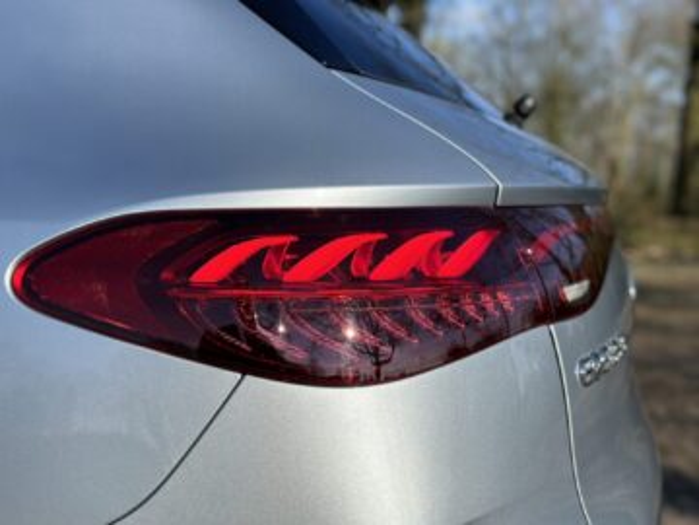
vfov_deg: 30.3
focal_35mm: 48
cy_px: 262
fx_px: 969
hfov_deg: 39.7
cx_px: 350
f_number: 1.78
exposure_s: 1/4184
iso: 80
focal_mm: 6.86
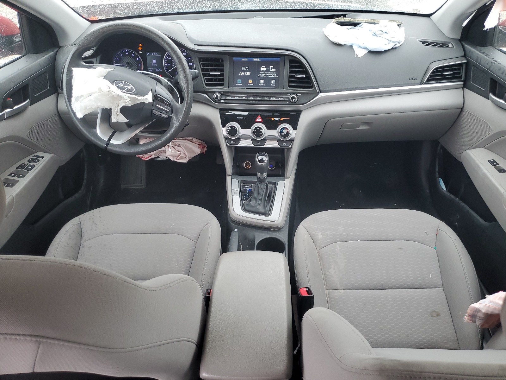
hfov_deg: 67.3
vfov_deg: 53.1
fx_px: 380
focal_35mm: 26
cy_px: 190
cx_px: 253
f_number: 1.5
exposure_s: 1/60.2
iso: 71
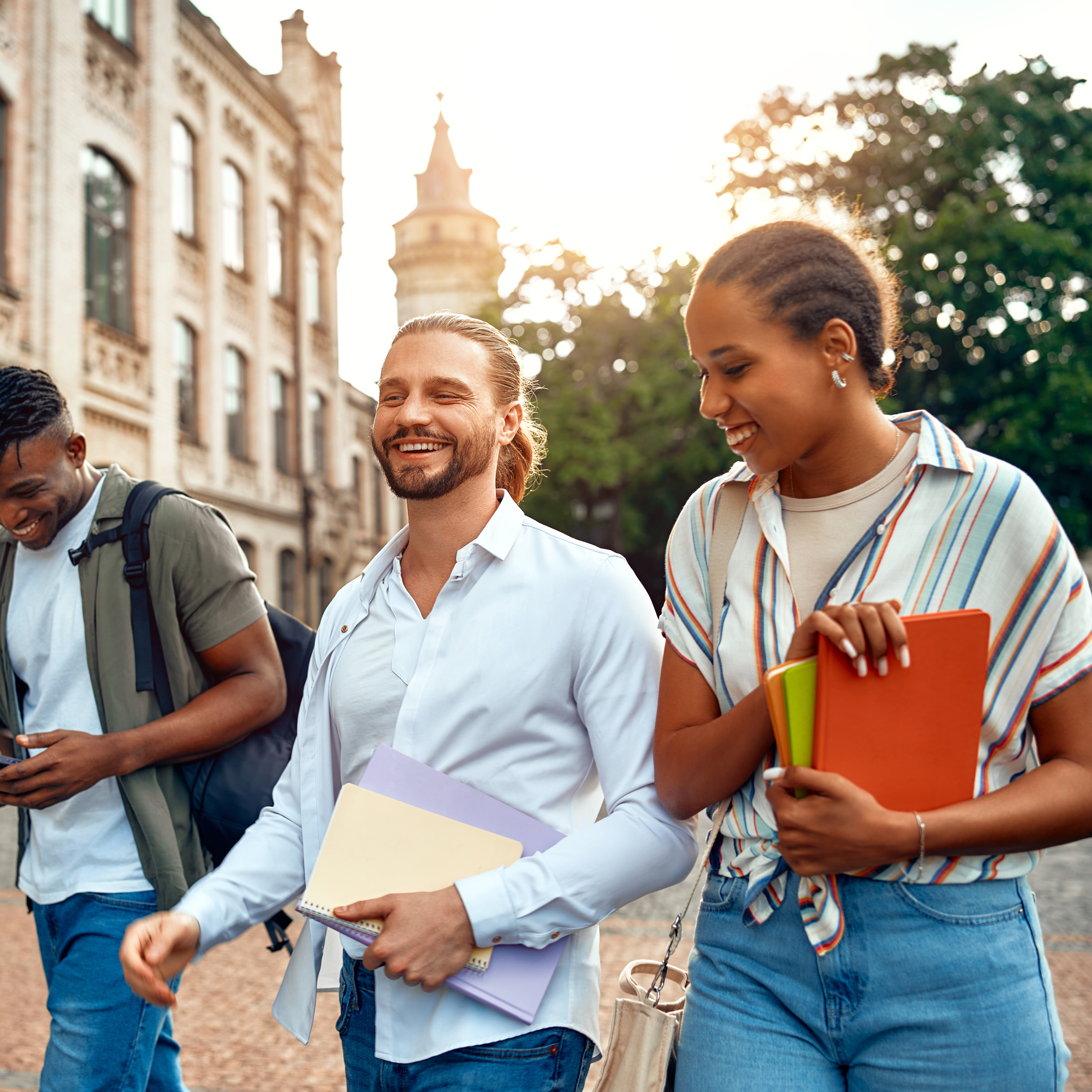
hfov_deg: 37.1
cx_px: 343
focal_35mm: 45
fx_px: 1606
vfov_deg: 37.6
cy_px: 543
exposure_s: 1/200
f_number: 2.2
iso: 100
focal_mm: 35
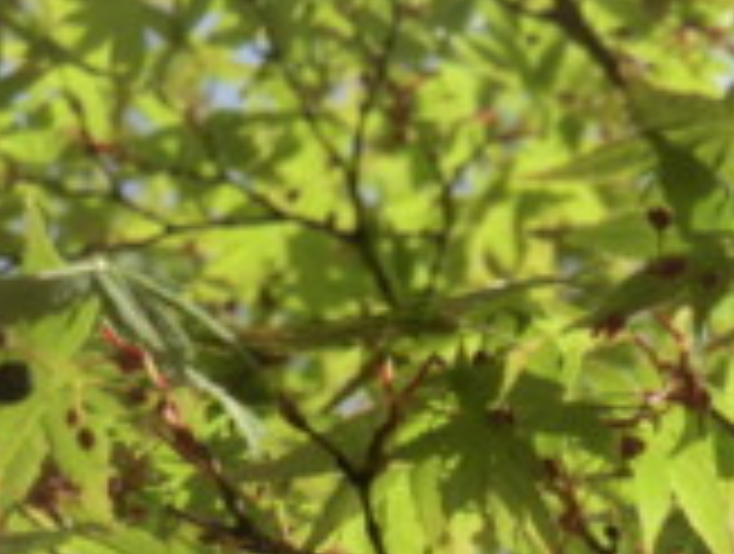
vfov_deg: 6.1
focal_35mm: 245
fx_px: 5206
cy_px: 536
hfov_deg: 8.0
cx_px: 675
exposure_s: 1/640
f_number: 4.8
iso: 80
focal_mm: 16
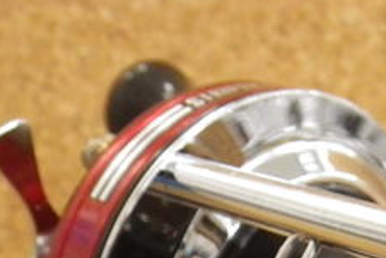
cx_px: 295
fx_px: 1073
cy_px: 400
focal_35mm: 100
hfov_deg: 20.2
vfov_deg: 12.9
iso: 500
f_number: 3.8
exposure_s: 1/50
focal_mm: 6.1
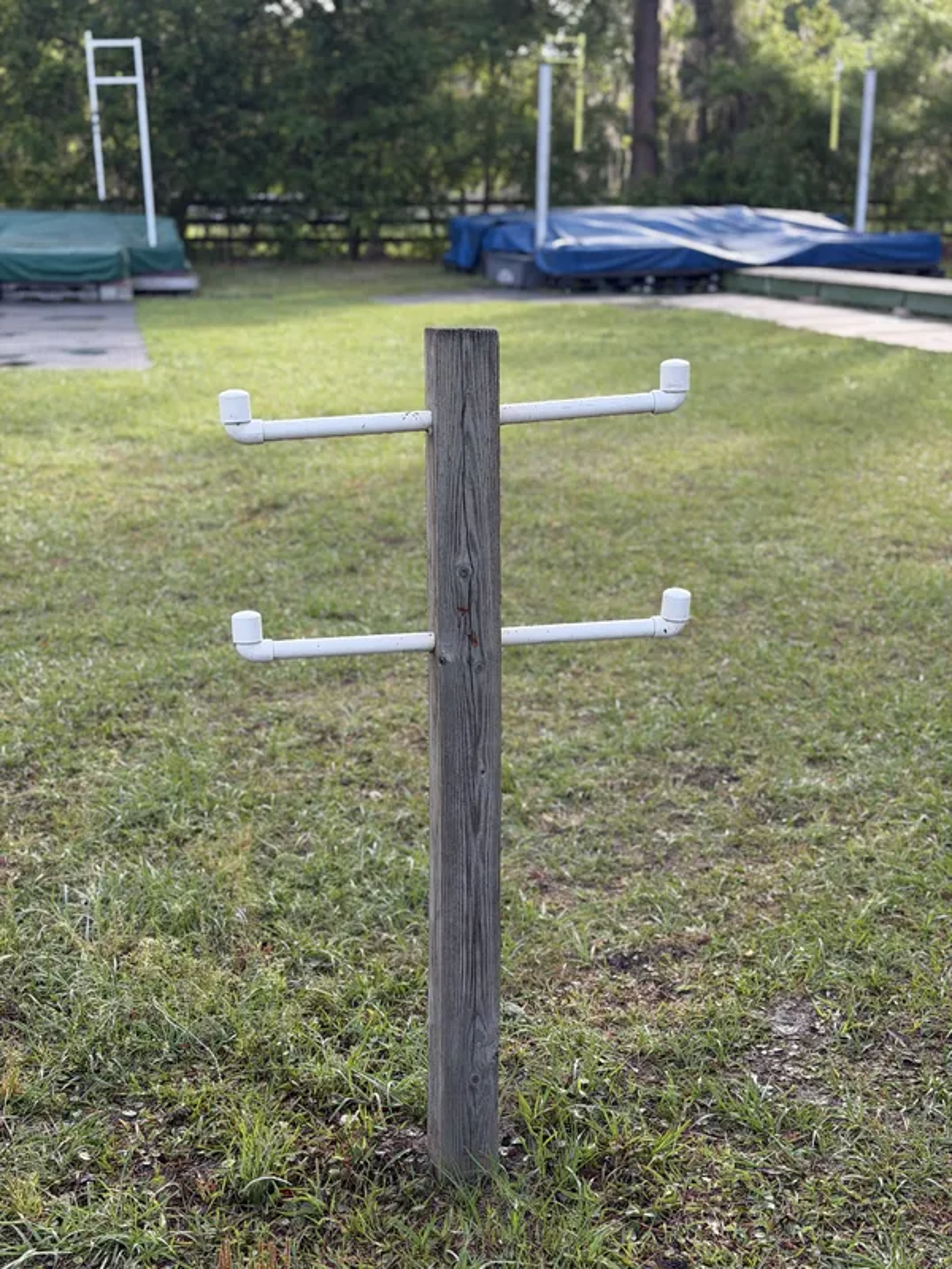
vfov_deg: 39.7
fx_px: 1760
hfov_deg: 30.3
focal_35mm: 48
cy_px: 634
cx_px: 476
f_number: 1.78
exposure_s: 1/478
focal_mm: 6.76
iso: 64
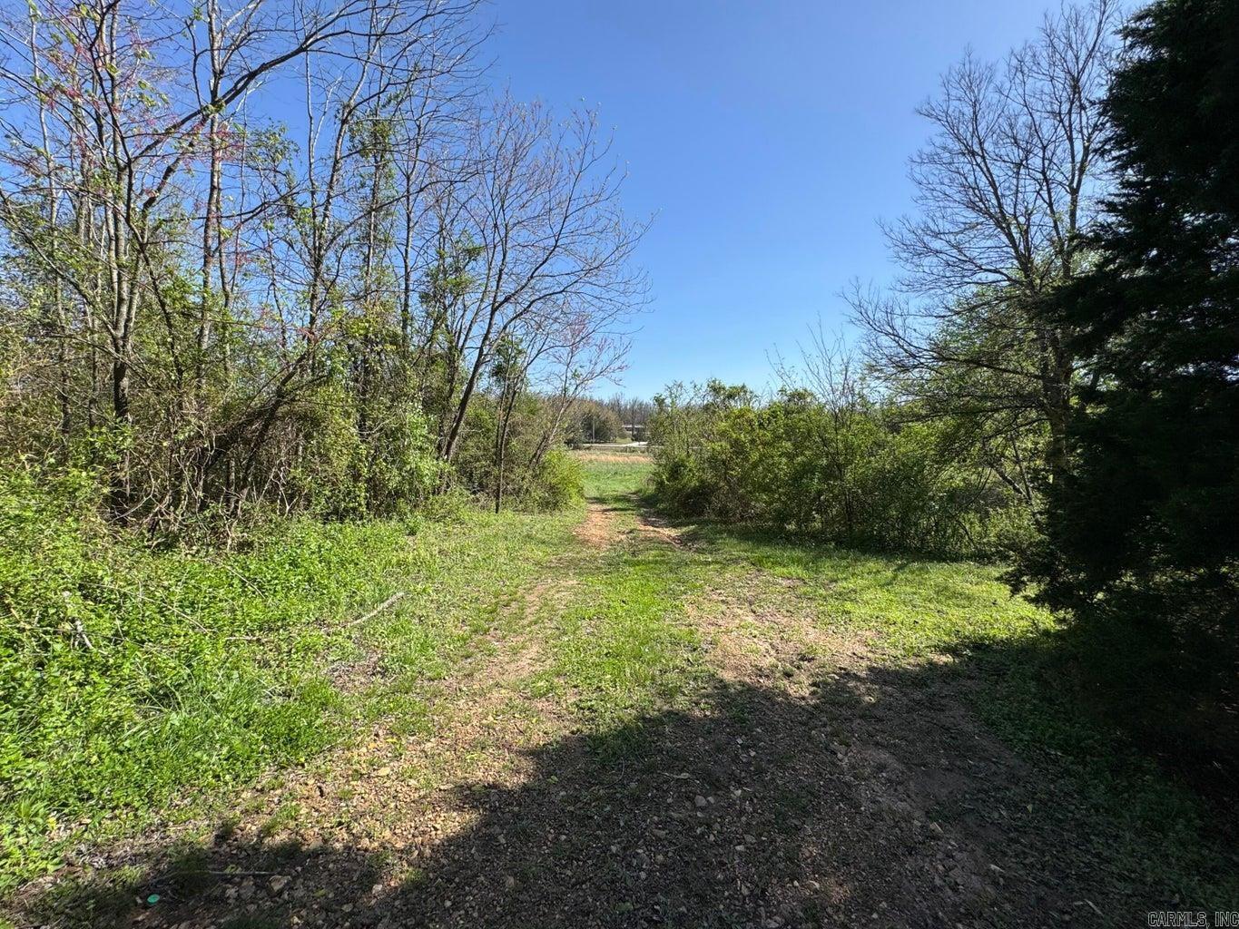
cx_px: 620
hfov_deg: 102.1
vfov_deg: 85.7
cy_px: 464
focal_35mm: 14
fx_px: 501
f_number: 2.2
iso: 50
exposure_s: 1/1323
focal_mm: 2.22
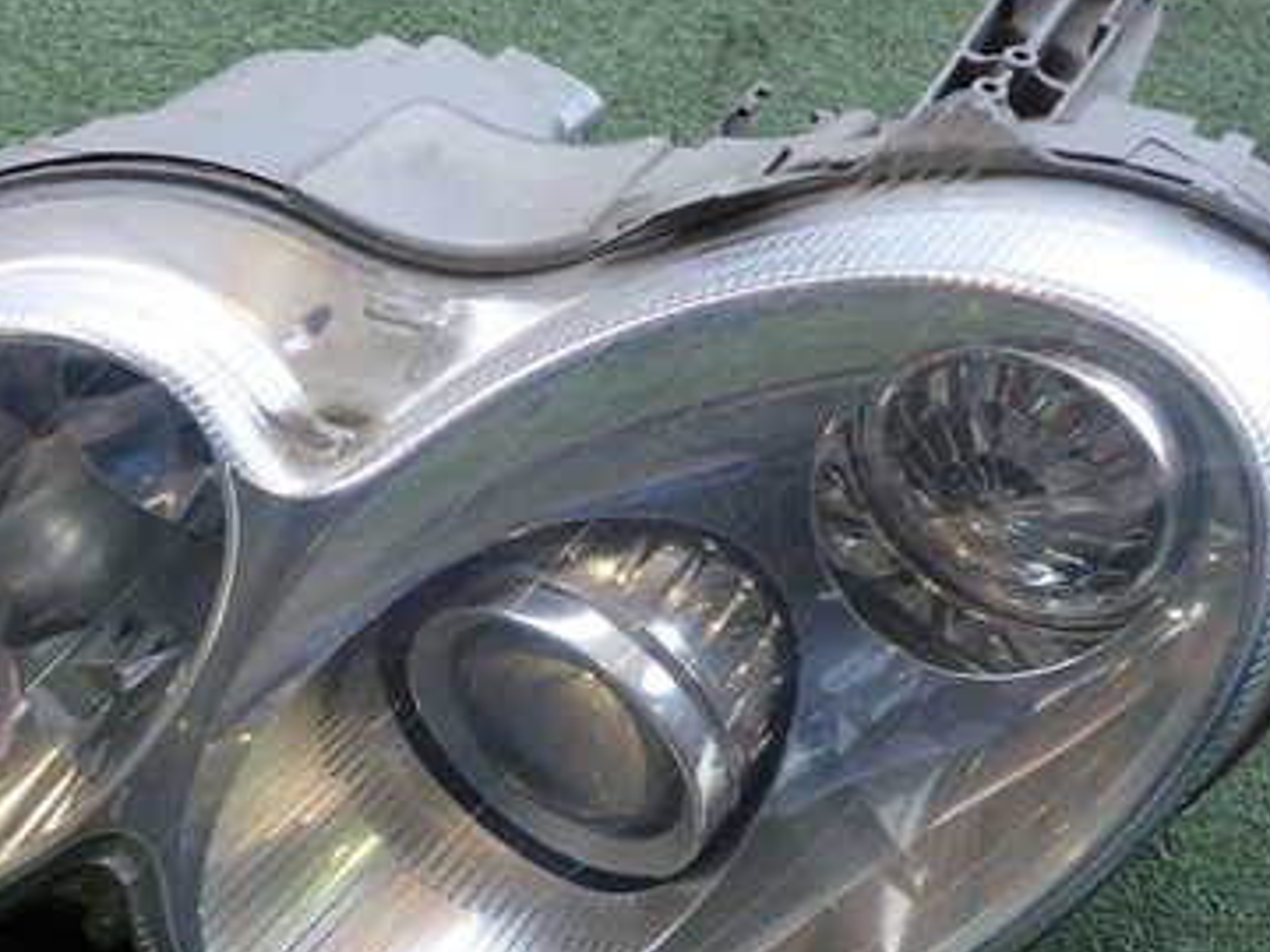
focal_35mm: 50
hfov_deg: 37.9
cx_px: 462
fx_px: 1834
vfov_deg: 29.0
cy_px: 578
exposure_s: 1/125
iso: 125
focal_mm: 5.4
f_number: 2.3
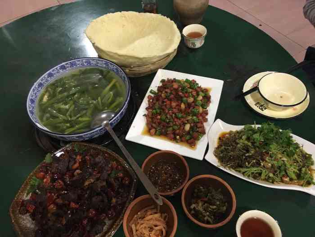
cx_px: 158
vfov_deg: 48.2
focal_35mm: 29
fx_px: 264
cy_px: 118
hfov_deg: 61.7
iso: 200
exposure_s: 1/25
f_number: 2.2
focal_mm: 4.15
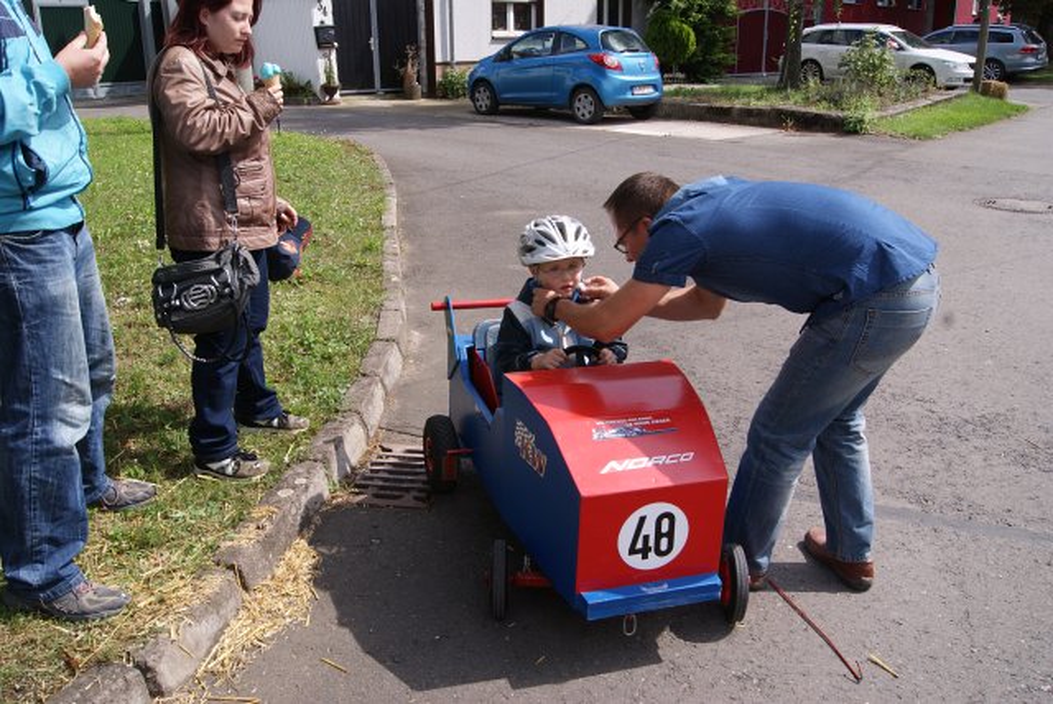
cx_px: 526
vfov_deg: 43.7
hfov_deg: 61.9
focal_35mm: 30
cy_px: 352
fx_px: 878
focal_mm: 20
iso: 100
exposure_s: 1/100
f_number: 10
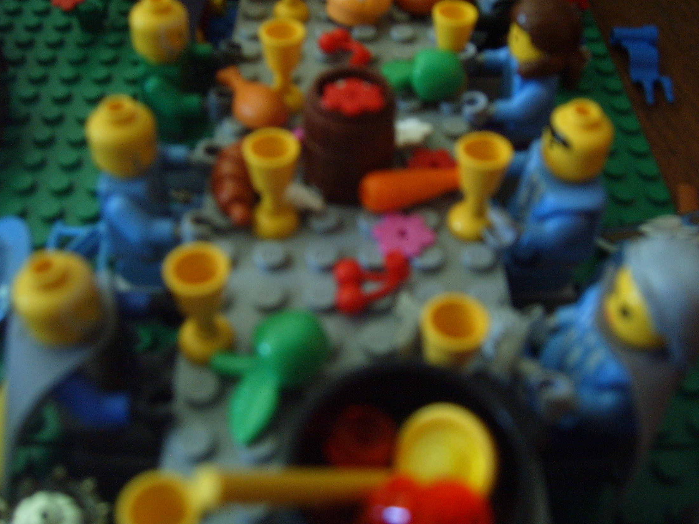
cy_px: 261
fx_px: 767
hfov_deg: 49.0
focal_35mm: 38
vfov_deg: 37.7
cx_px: 345
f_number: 2.9
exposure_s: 1/3
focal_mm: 6.2
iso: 141
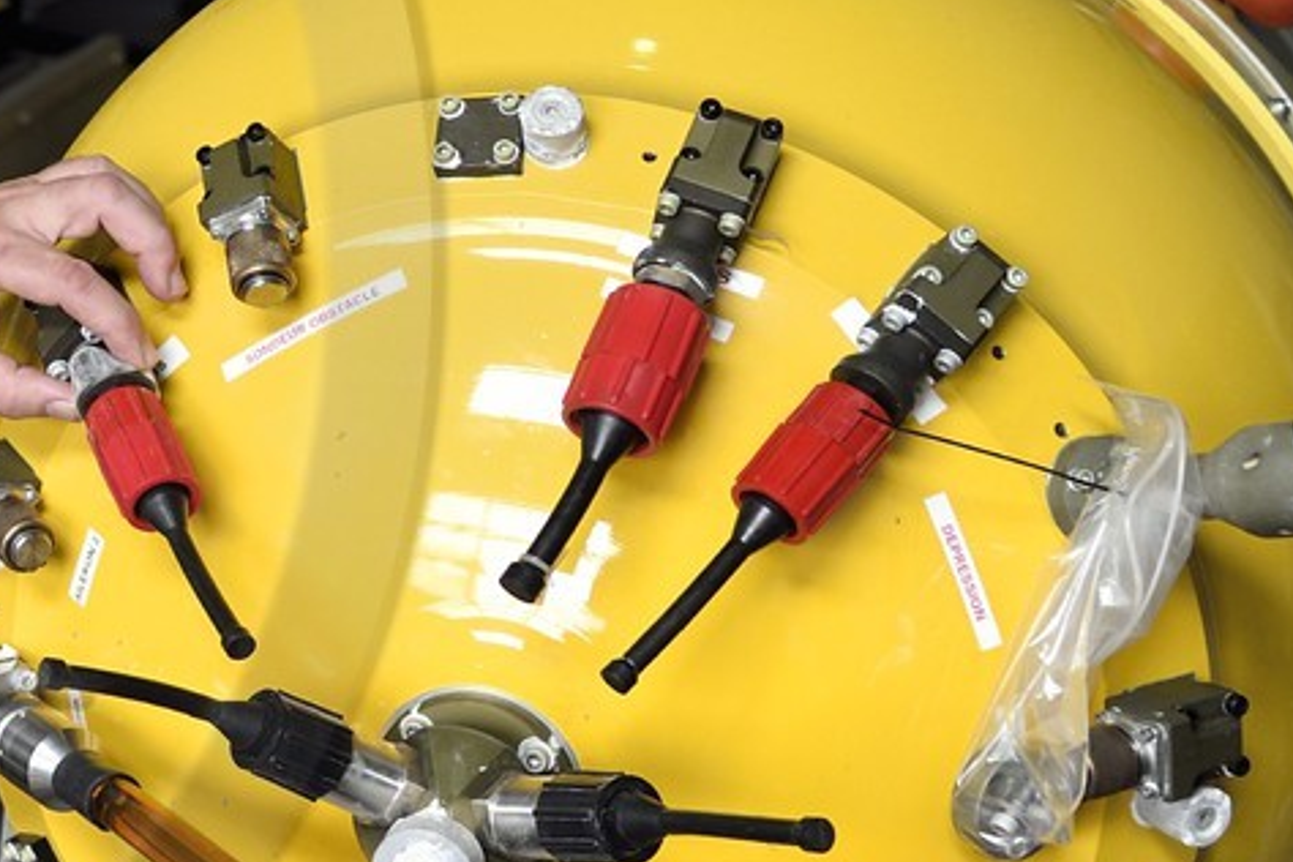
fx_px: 2909
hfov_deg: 20.9
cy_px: 265
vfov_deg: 16.8
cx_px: -696
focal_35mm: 81
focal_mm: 24
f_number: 3.5
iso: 200
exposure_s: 1/160
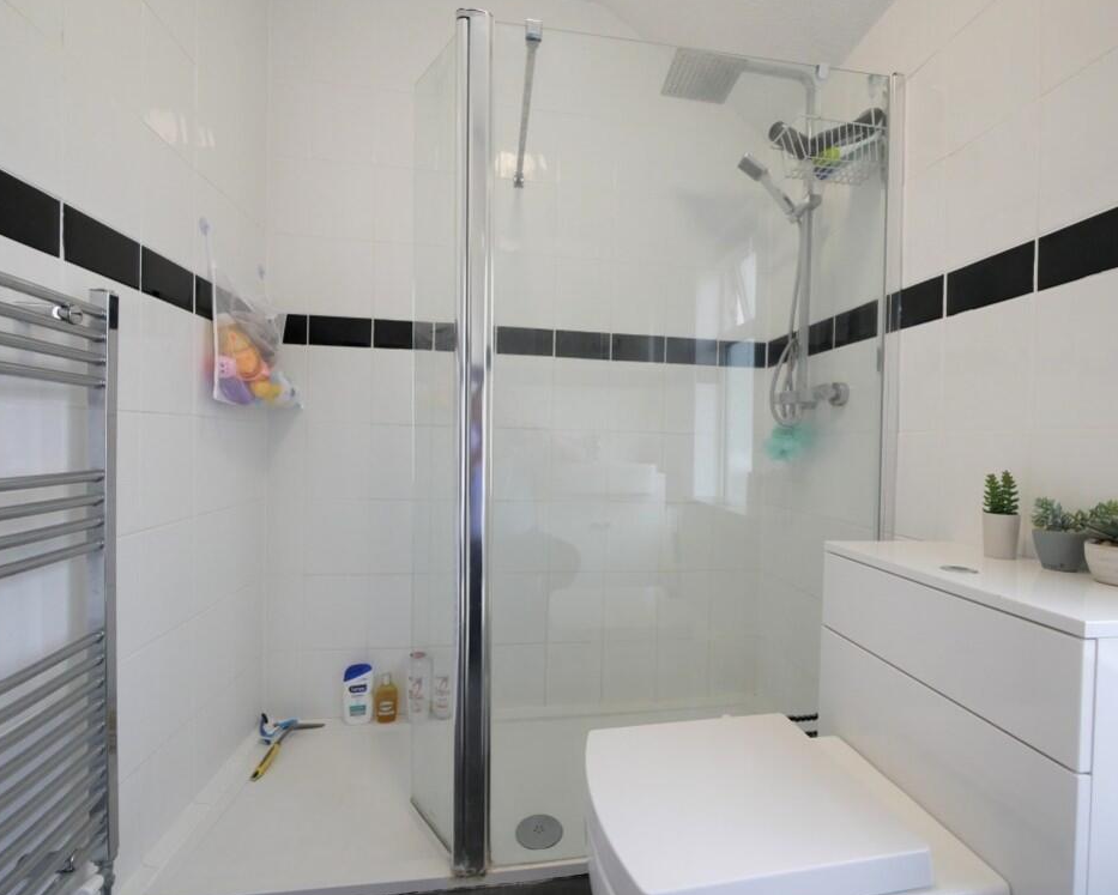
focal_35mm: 15
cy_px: 449
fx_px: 496
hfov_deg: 96.6
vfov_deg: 84.1
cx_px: 600
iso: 640
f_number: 4
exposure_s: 1/60
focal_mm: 7
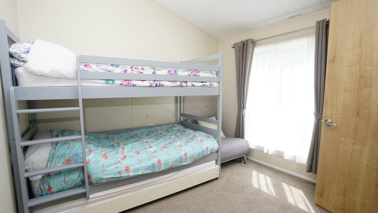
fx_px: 180
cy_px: 111
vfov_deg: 61.0
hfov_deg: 92.7
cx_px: 190
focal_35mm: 18
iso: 800
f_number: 11
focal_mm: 17
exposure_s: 1/60
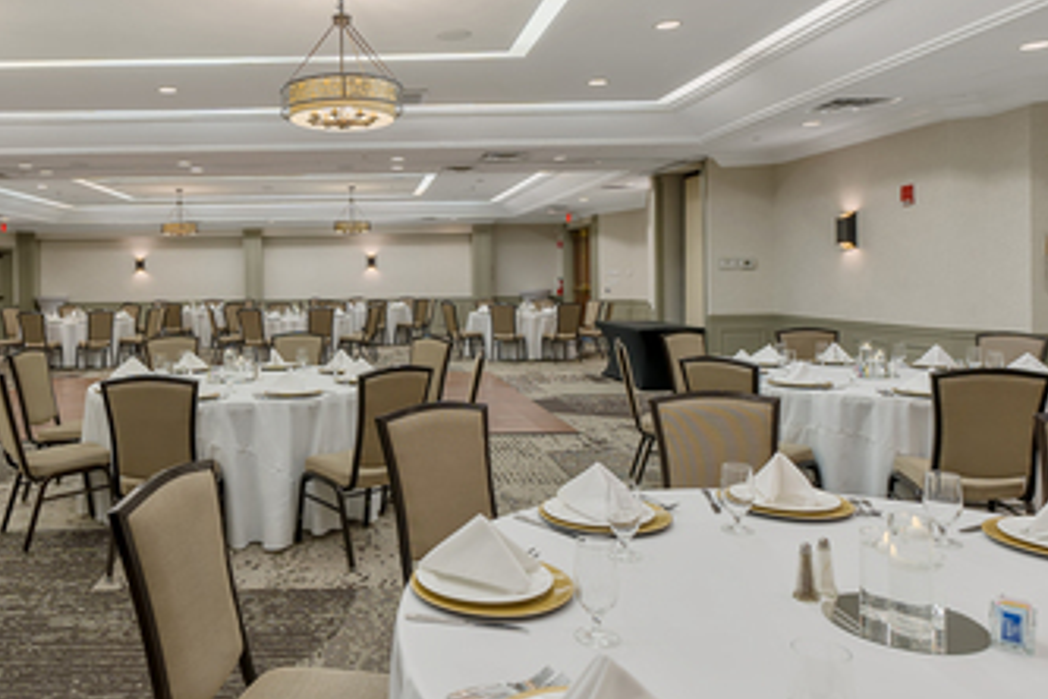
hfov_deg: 64.9
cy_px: 309
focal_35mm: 27
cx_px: 349
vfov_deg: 47.3
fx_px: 796
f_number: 4
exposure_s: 1/6
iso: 100
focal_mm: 15.2
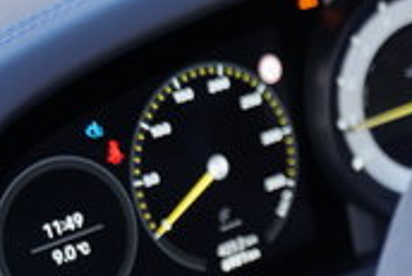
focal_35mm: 129
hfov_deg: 13.5
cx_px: 838
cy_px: 414
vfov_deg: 10.3
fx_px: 1478
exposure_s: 1/160
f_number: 2.8
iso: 640
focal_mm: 28.9
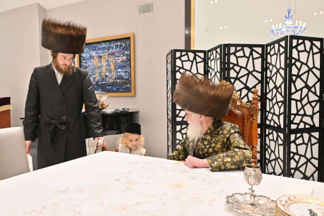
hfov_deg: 65.5
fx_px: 252
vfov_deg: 46.4
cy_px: 108
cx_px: 162
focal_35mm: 28
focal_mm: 28
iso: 1000
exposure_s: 1/160
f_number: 4
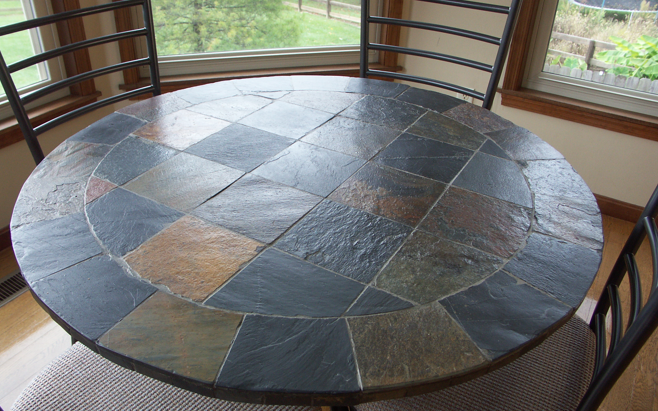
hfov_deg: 62.9
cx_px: 326
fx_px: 538
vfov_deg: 41.8
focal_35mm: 30
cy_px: 220
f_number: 2.8
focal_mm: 7.2
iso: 100
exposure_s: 1/60
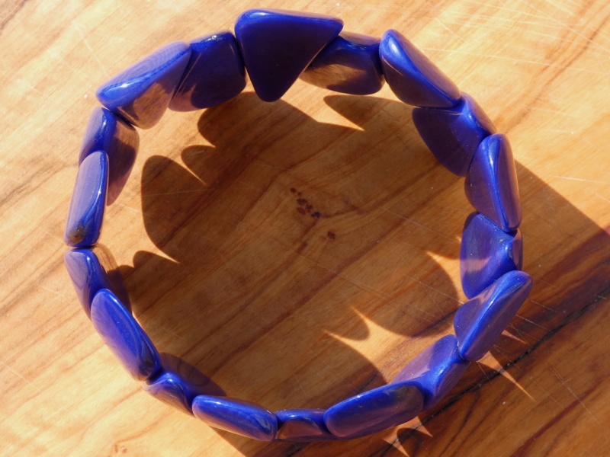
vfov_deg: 20.4
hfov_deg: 27.0
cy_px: 228
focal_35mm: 72
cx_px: 305
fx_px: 1269
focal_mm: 12.9
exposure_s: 1/200
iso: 80
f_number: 4.3
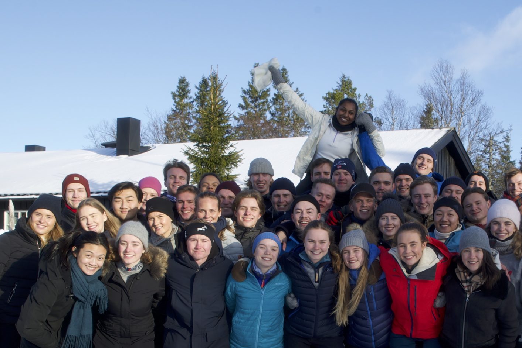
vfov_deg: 22.9
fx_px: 841
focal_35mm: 58
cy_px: 304
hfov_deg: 34.2
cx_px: 343
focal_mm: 32
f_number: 11
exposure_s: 1/80
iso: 100
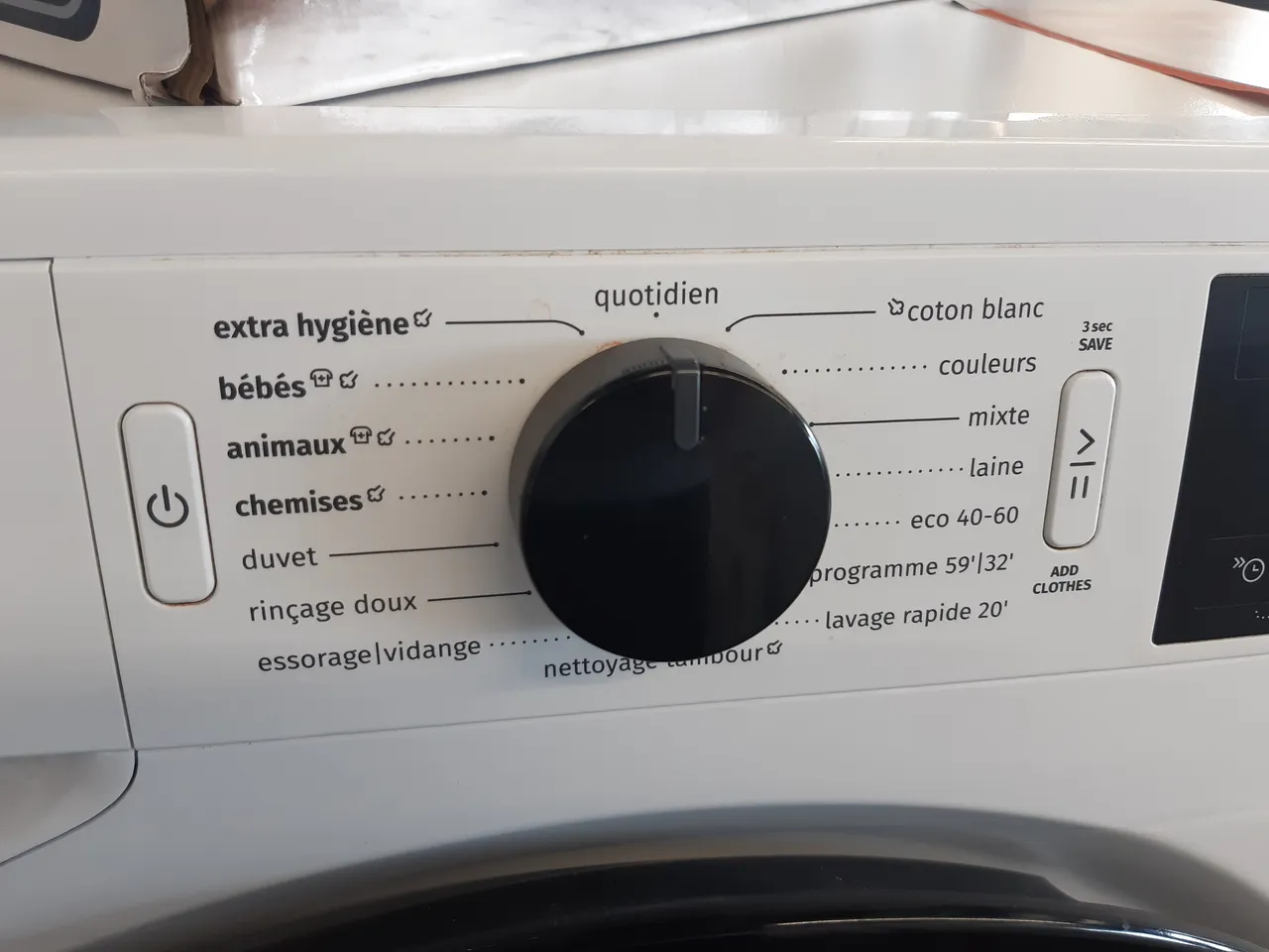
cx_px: 634
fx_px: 953
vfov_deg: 53.1
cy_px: 476
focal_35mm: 26
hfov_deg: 67.3
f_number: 1.7
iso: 80
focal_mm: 3.92
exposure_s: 1/50
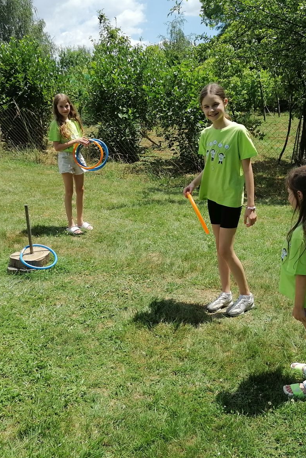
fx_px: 471
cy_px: 228
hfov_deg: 35.9
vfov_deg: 51.9
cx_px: 172
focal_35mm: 37
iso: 50
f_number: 1.8
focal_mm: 5.3
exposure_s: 1/1167
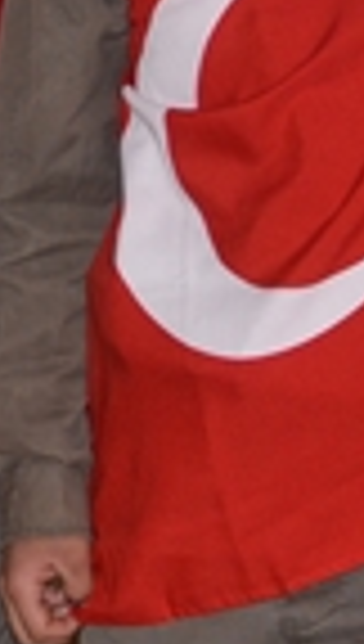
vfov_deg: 9.8
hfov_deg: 5.6
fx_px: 3737
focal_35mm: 219
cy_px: 189
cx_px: 58
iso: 400
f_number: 4
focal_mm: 25
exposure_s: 1/60
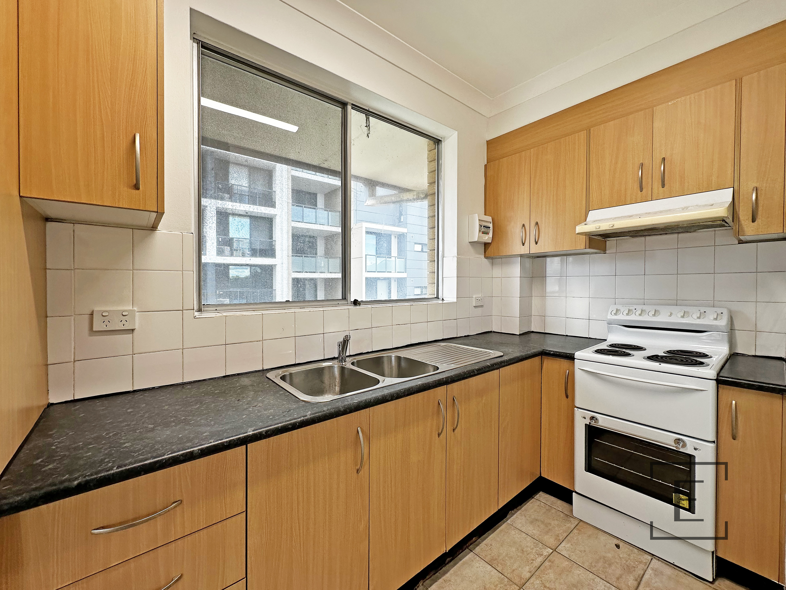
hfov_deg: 102.1
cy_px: 295
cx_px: 393
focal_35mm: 14
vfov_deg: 85.7
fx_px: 318
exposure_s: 1/100
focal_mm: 2.22
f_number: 2.2
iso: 40
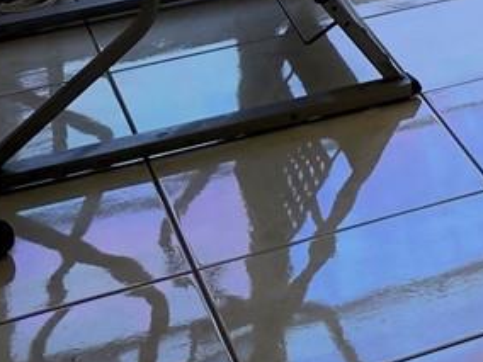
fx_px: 1884
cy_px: -585
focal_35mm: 135
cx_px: 1226
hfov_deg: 11.5
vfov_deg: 9.4
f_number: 1.78
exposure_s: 1/441
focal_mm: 6.86
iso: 80
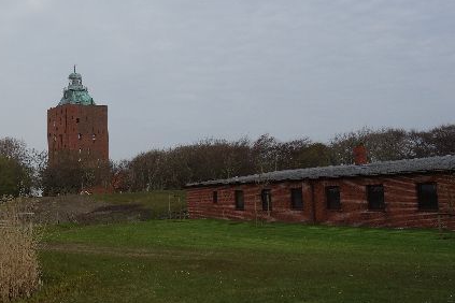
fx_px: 670
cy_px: 127
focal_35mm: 53
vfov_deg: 25.5
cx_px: 43
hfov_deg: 35.3
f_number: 5.6
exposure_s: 1/800
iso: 125
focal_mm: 10.4
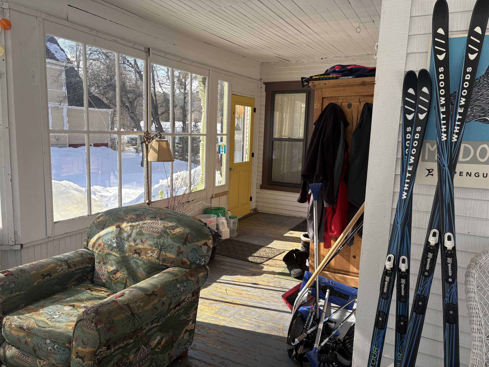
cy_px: 184
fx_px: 367
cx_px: 244
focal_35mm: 26
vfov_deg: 53.1
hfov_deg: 67.3
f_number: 1.6
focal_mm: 5.96
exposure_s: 1/973
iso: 50
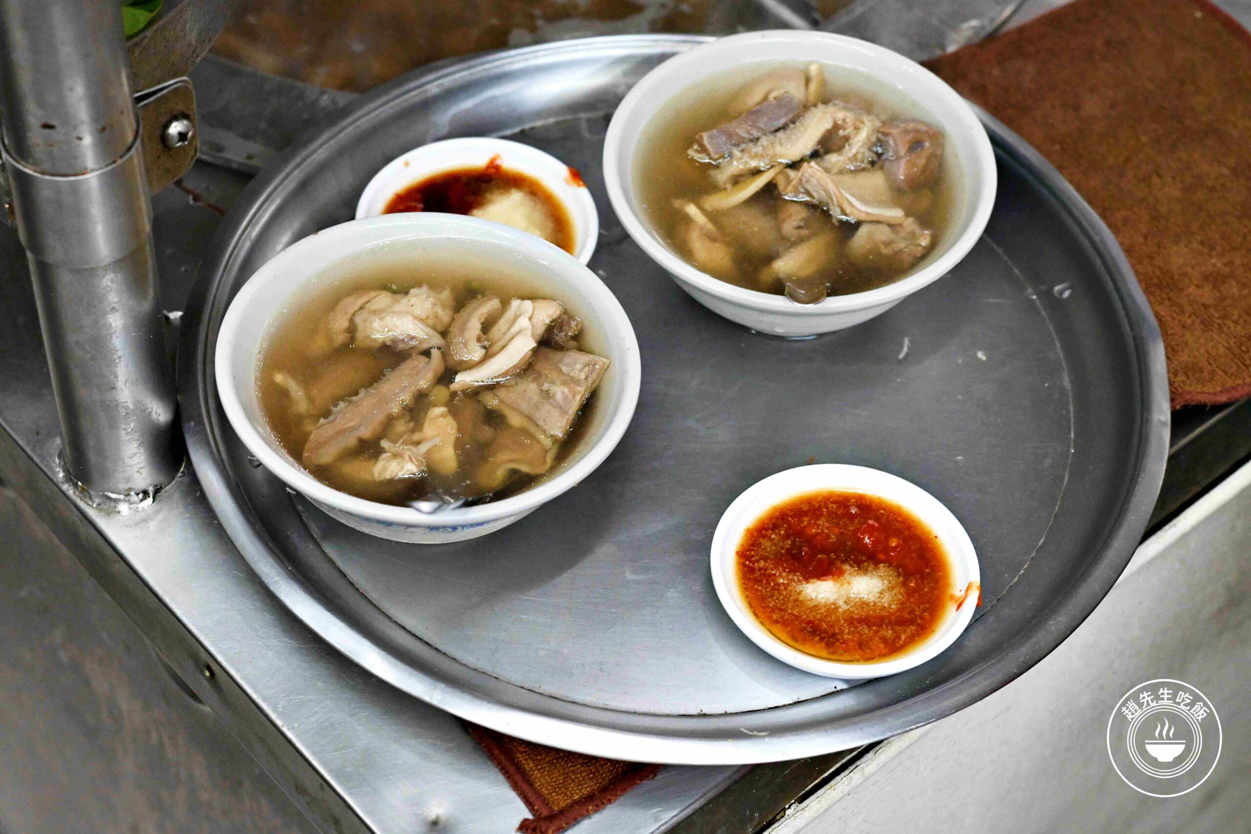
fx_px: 2606
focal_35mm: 75
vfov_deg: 18.2
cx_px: 626
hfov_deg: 27.0
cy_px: 417
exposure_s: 1/125
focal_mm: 50
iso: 2500
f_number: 4.5
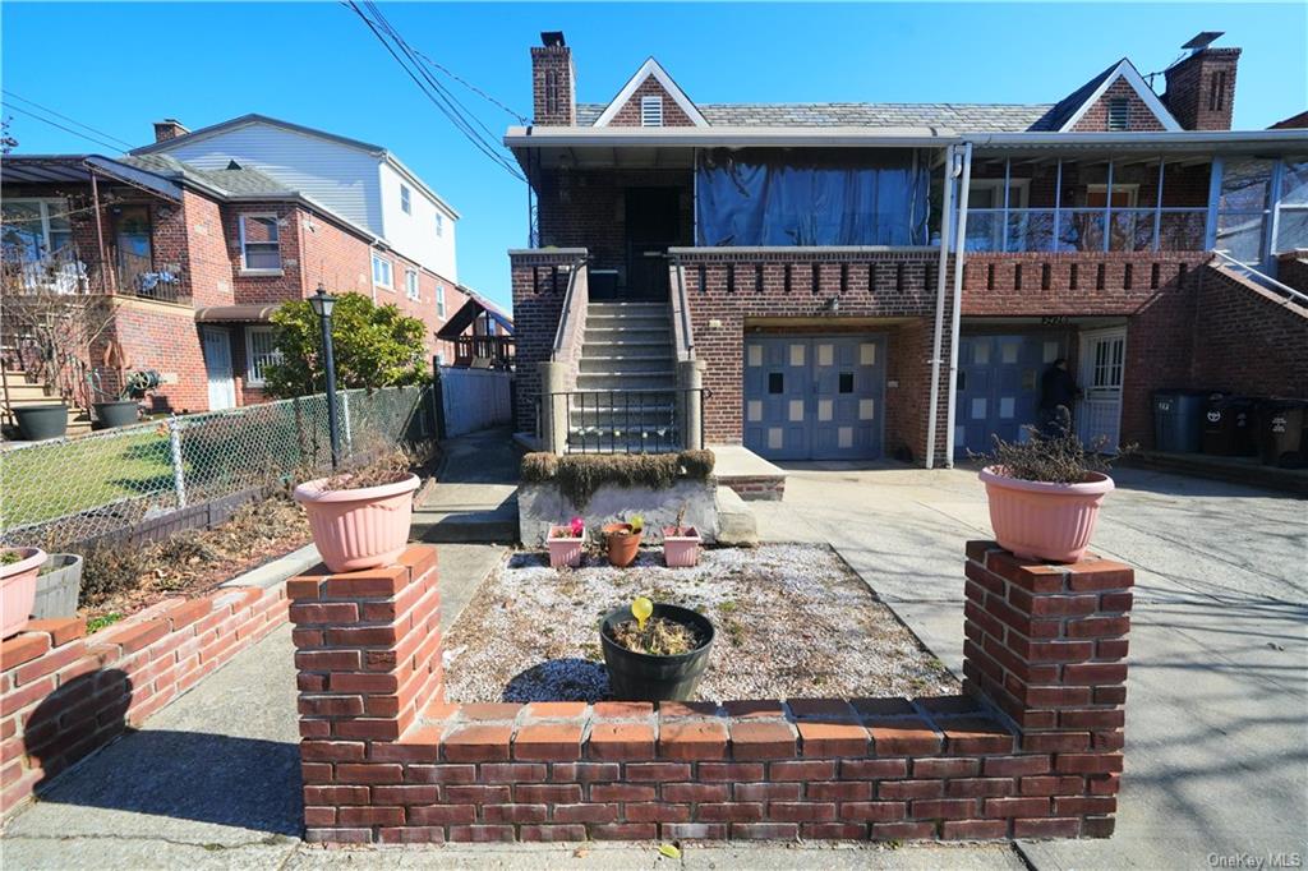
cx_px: 654
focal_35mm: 14
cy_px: 436
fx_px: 508
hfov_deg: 104.3
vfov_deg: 81.2
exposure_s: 1/5000
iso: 1250
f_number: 5.6
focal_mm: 14
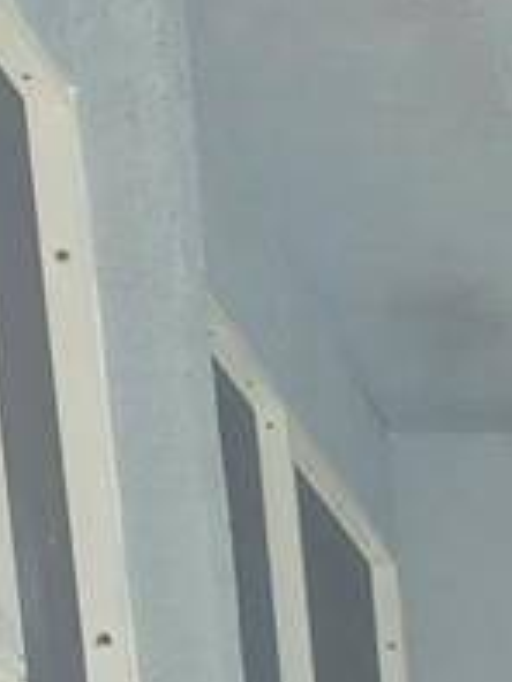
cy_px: 1457
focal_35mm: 187
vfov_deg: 9.7
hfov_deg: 6.2
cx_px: 2200
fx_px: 3684
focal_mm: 6.3
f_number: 1.7
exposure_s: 1/180
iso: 20
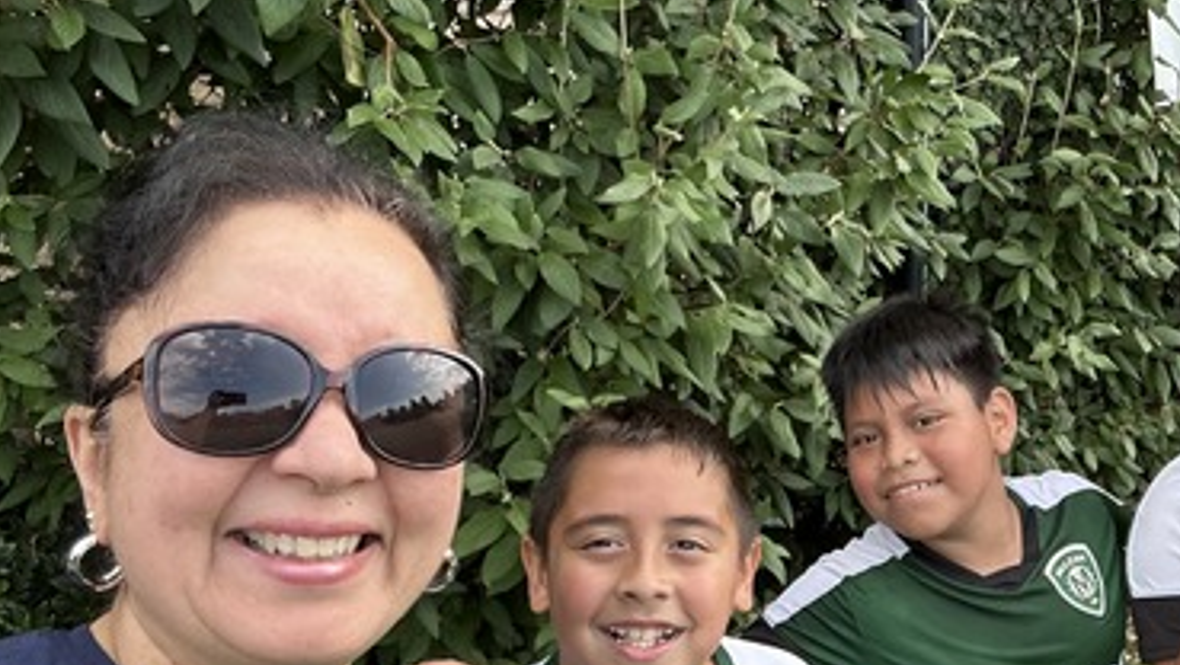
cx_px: 819
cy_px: 412
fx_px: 1190
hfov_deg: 51.4
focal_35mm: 38
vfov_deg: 31.1
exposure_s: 1/316
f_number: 1.9
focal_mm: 2.69
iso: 25
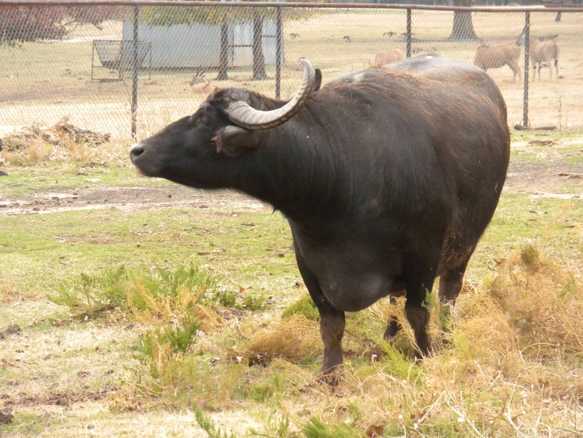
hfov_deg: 8.3
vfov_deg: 6.2
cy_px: 219
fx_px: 4008
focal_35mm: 238
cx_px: 292
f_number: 5.2
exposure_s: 1/262
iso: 400
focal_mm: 42.1
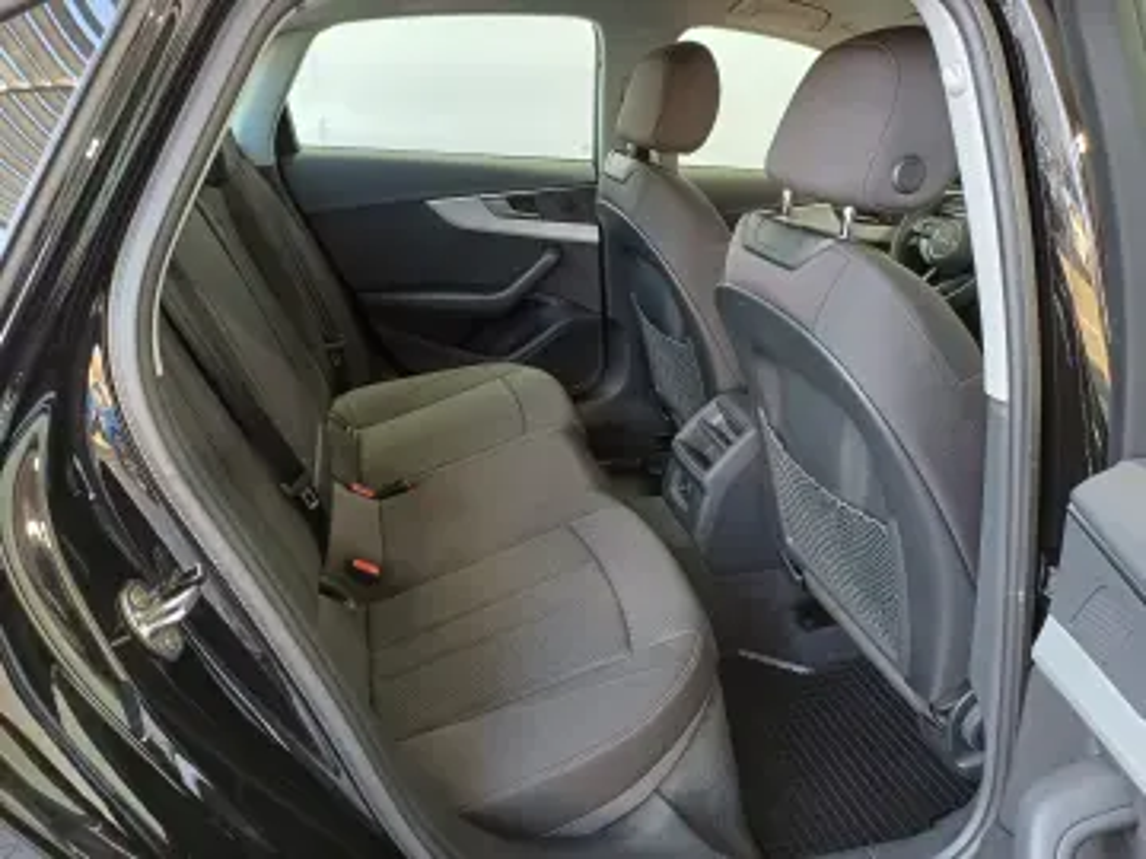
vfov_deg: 54.9
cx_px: 573
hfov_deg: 69.4
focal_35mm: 25
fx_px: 828
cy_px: 430
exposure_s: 1/50
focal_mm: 4.65
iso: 250
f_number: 1.8
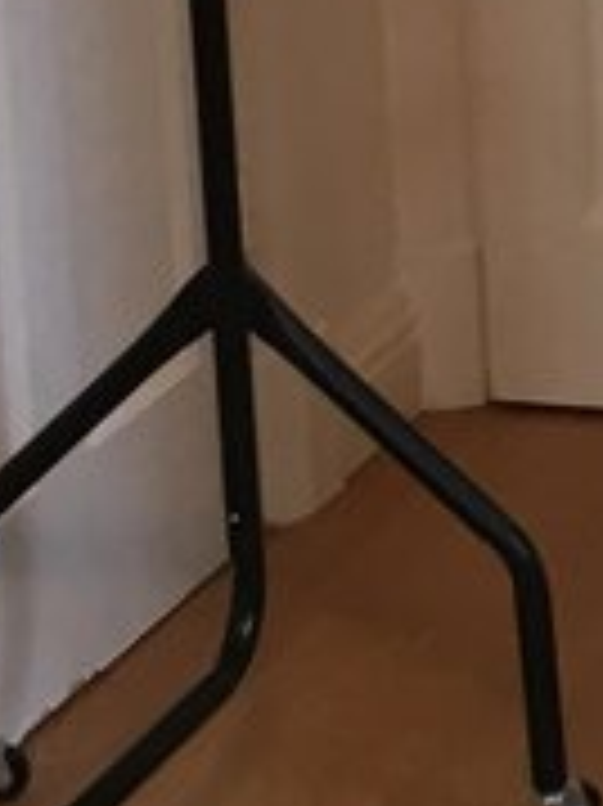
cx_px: 1179
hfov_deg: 8.1
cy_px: -441
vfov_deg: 10.8
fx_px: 4069
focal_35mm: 175
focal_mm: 4.15
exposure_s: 1/33
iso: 80
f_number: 2.2
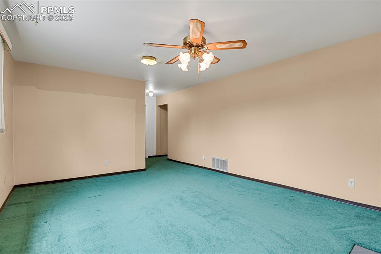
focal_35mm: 17
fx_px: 180
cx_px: 190
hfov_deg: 93.3
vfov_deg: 70.4
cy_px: 127
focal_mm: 17
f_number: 8
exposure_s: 2.5
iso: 250
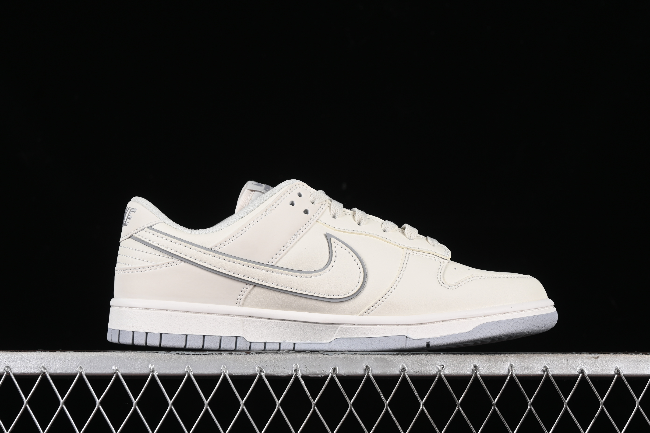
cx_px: 325
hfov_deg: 27.0
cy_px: 216
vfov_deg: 18.2
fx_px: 1354
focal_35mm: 75
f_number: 8
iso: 160
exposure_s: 1/80
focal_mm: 50
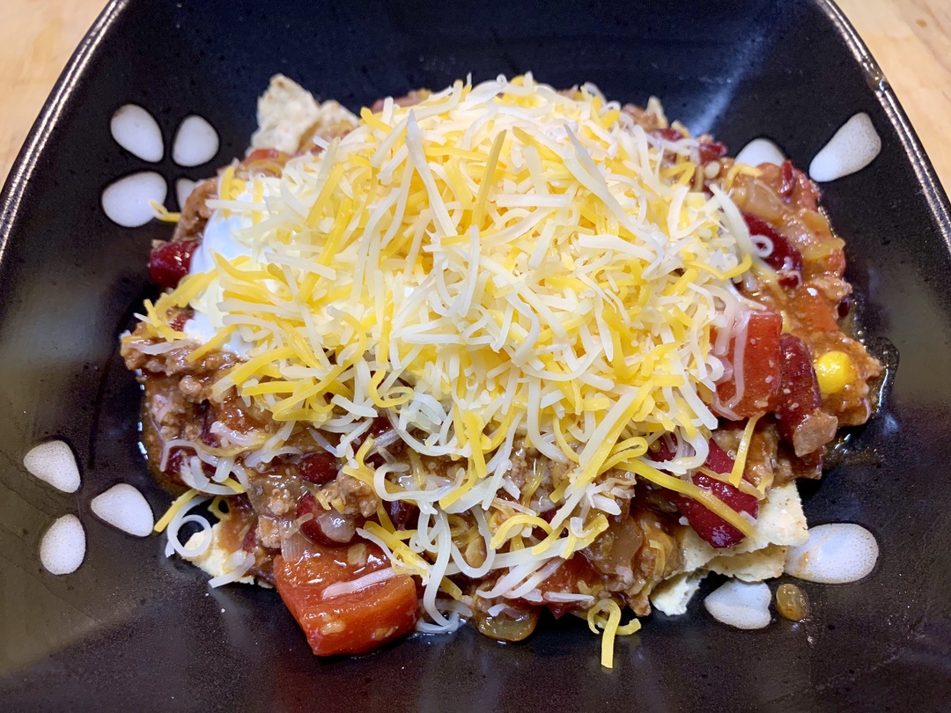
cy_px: 356
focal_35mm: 26
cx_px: 476
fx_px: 714
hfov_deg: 67.3
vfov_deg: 53.1
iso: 80
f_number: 1.8
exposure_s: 1/60
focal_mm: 4.25
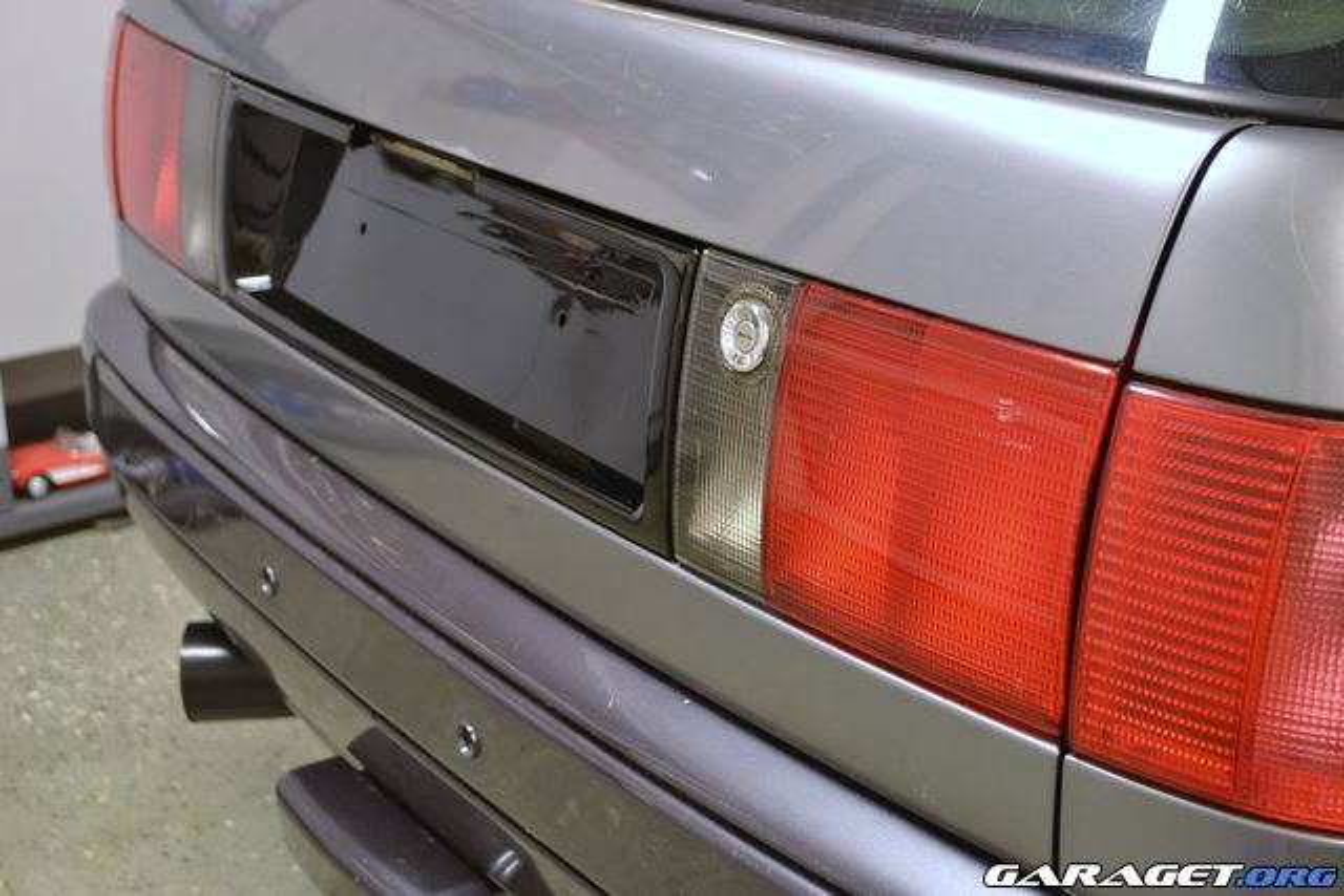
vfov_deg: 25.1
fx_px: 2016
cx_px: 672
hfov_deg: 36.9
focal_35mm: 54
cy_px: 448
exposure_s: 1/1.6
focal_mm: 36
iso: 100
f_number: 5
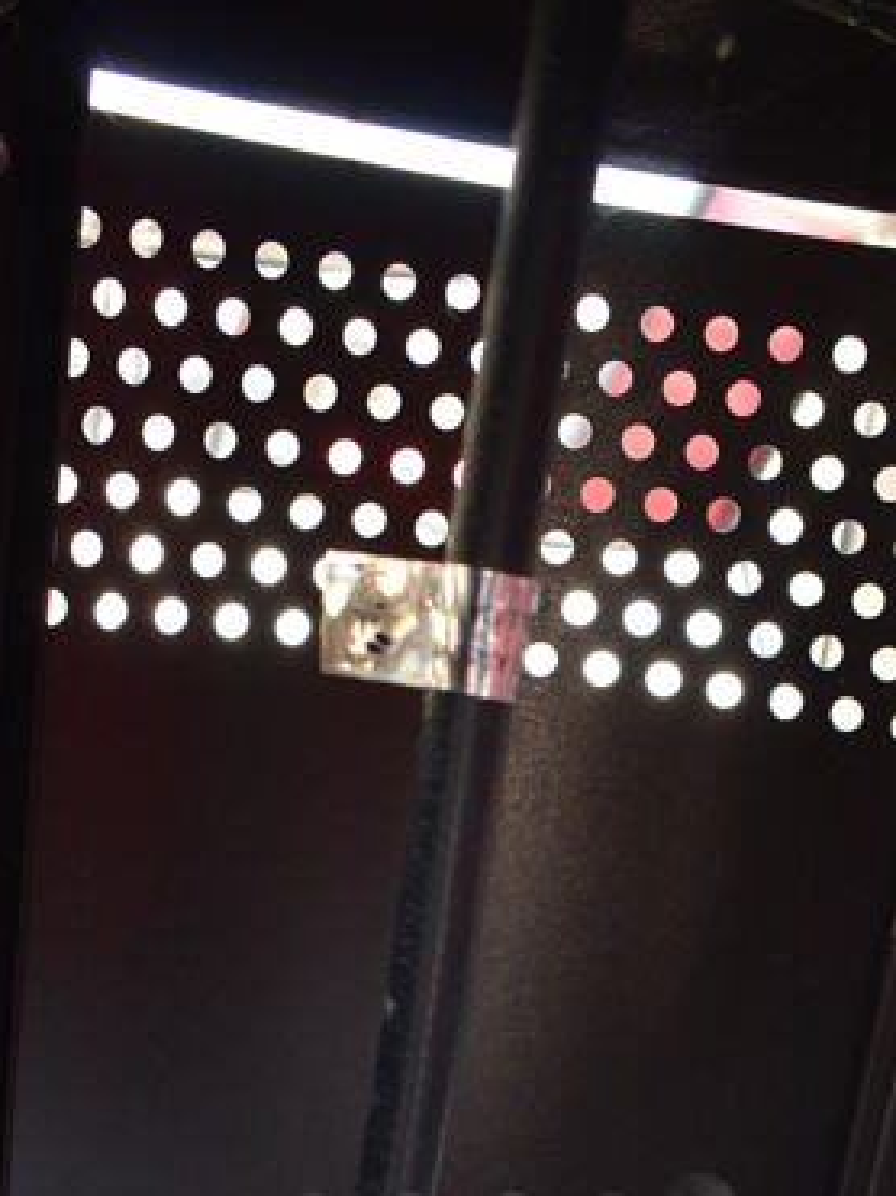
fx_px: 2210
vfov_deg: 27.5
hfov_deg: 22.9
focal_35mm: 64
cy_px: 1343
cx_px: 512
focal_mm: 18
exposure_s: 1/250
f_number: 3.5
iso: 720
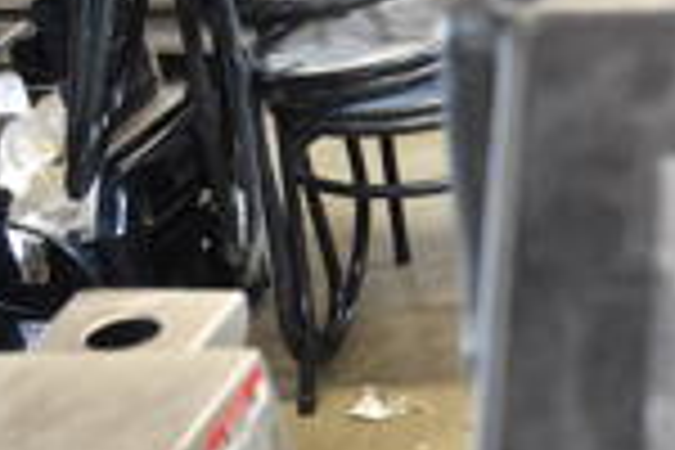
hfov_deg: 15.7
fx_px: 2062
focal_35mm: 110
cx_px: 1238
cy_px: 270
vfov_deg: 12.4
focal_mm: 18
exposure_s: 1/30
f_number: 3.5
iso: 900
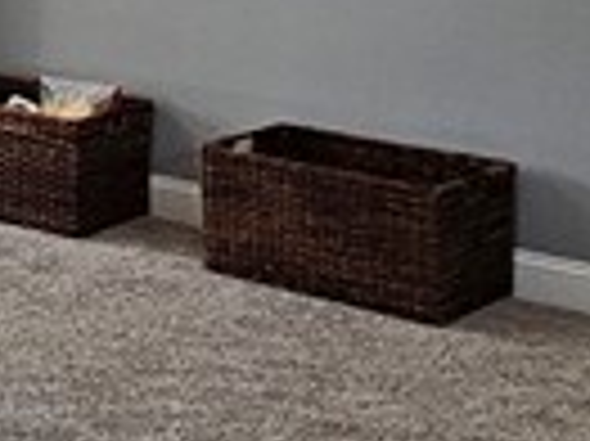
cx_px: -730
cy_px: -27
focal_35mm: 102
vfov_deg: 14.2
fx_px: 1737
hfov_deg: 14.4
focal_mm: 2.2
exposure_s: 1/60
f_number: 2.2
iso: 80
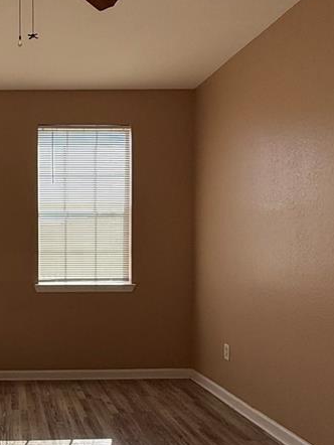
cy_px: 273
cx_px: 13
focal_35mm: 38
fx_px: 488
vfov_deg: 48.6
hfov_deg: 34.8
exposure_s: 1/686
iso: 50
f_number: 2.2
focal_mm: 2.22
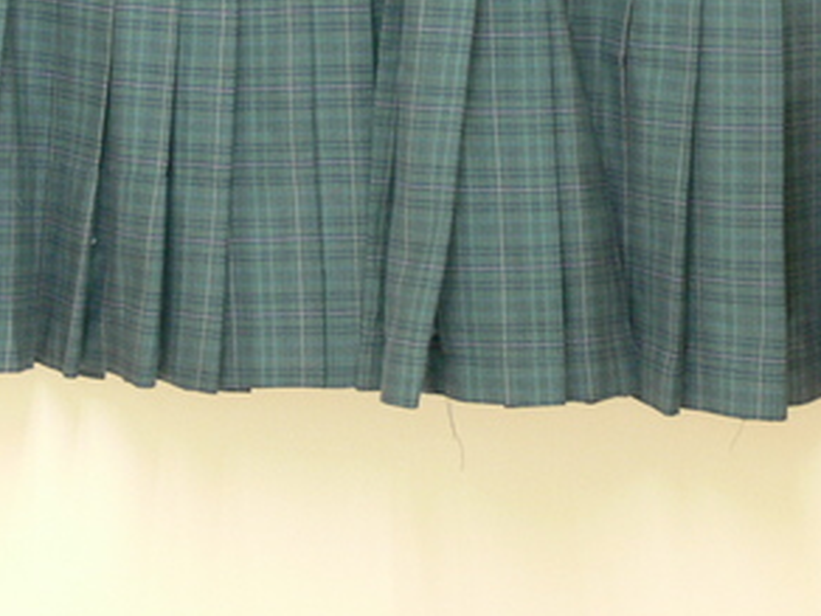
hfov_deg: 18.2
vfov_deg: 13.6
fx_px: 2561
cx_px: 472
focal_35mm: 108
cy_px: 122
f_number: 3.2
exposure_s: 1/20
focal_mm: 10.8
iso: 200
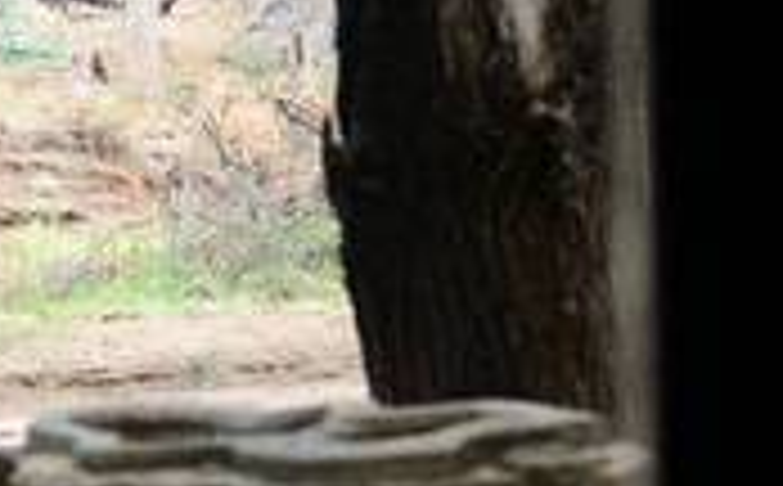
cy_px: 61
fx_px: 10479
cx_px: 495
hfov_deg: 4.3
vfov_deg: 2.7
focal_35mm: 492
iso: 250
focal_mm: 80
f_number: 4.5
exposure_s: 1/200
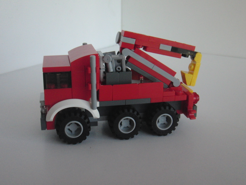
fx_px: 270
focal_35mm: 38
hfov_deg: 49.0
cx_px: 123
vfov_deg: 37.7
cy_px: 92
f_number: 3.9
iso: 400
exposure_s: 1/320
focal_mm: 6.66
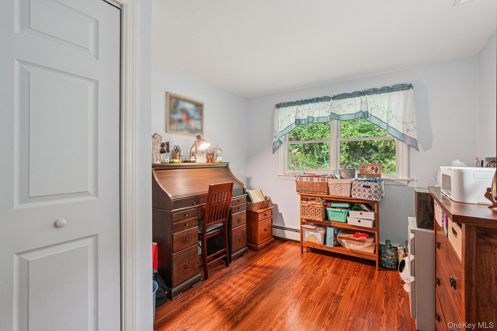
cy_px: 166
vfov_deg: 73.7
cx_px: 248
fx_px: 221
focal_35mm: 16
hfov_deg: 96.7
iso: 400
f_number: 8
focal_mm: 16
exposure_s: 1/3
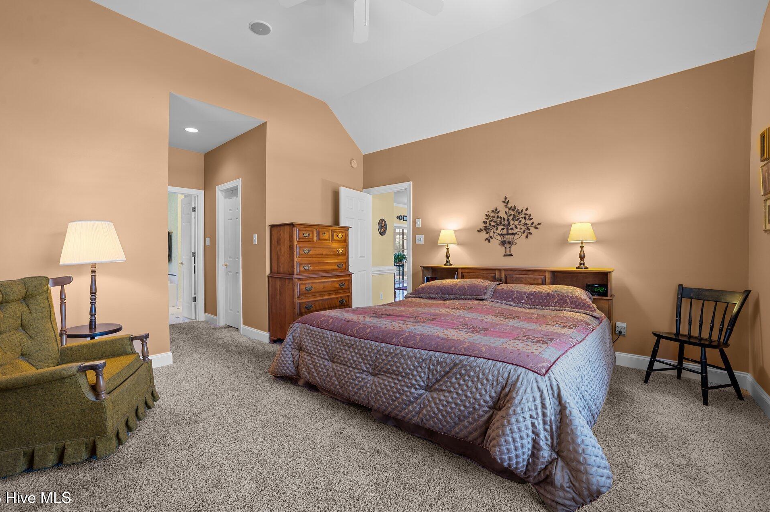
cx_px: 366
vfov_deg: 77.2
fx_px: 321
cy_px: 249
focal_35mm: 15
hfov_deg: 100.4
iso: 250
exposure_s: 1
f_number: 8
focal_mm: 14
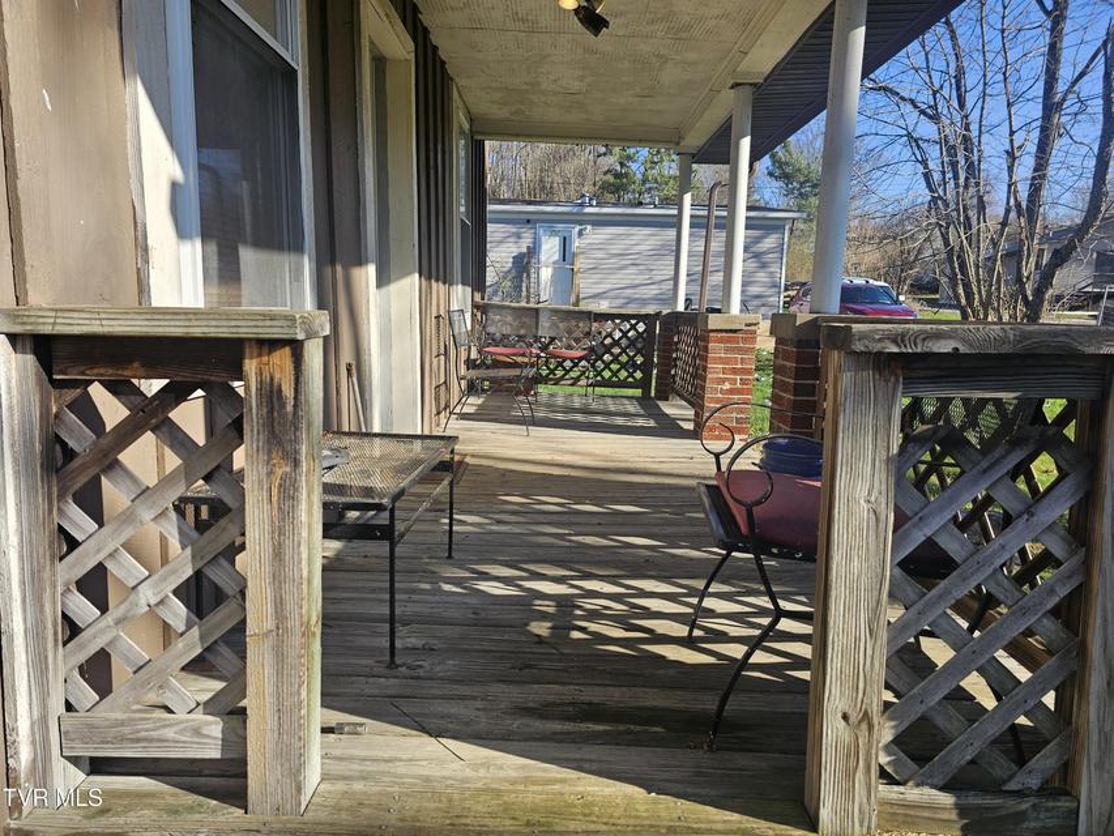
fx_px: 740
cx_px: 557
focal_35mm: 23
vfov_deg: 58.9
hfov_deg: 73.9
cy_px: 418
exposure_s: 1/272
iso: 10
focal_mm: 6.3
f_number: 1.7
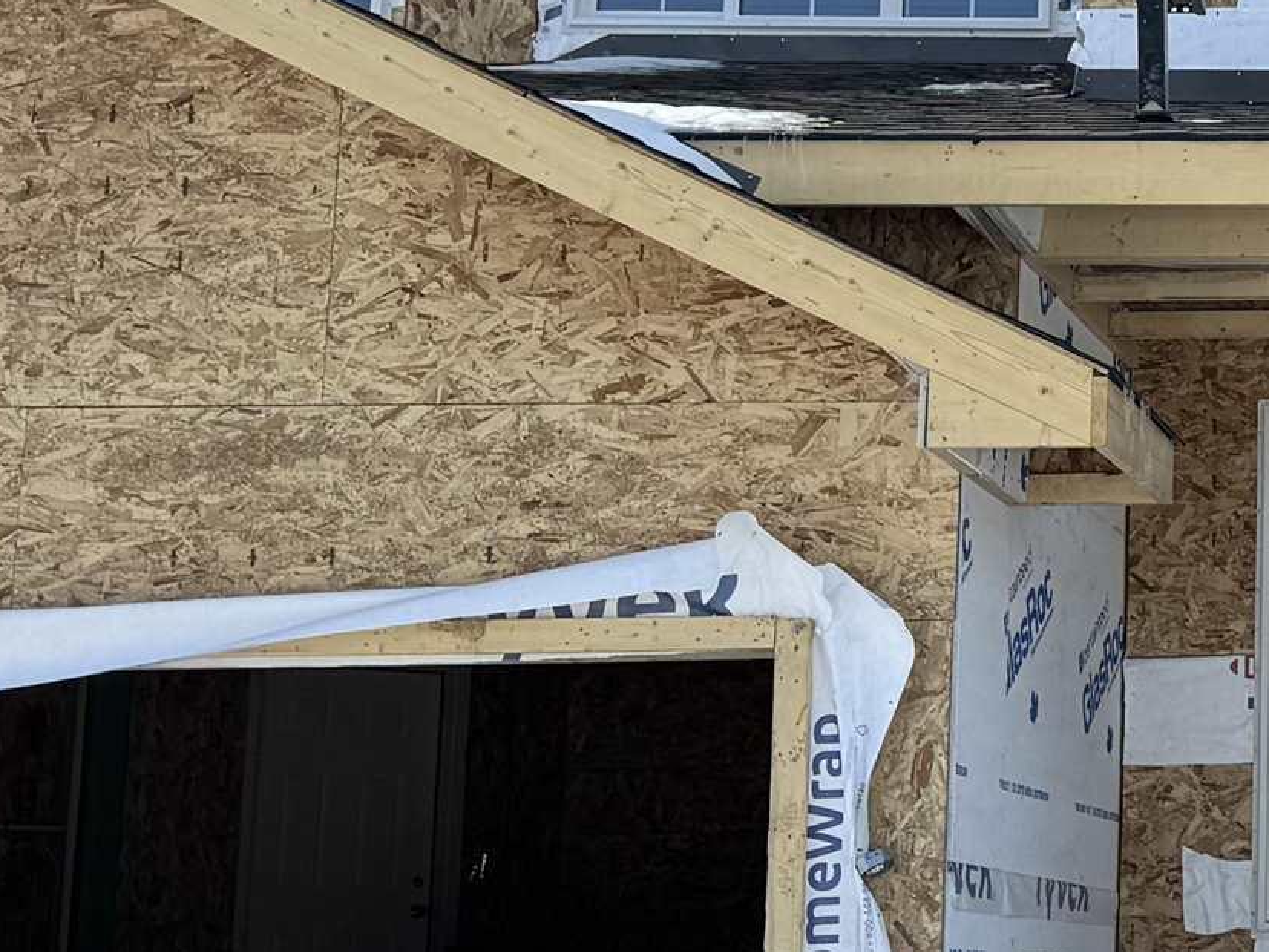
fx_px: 3263
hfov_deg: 19.1
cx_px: 1943
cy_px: 406
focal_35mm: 89
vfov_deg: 16.6
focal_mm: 6.76
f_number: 1.78
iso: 80
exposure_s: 1/4049
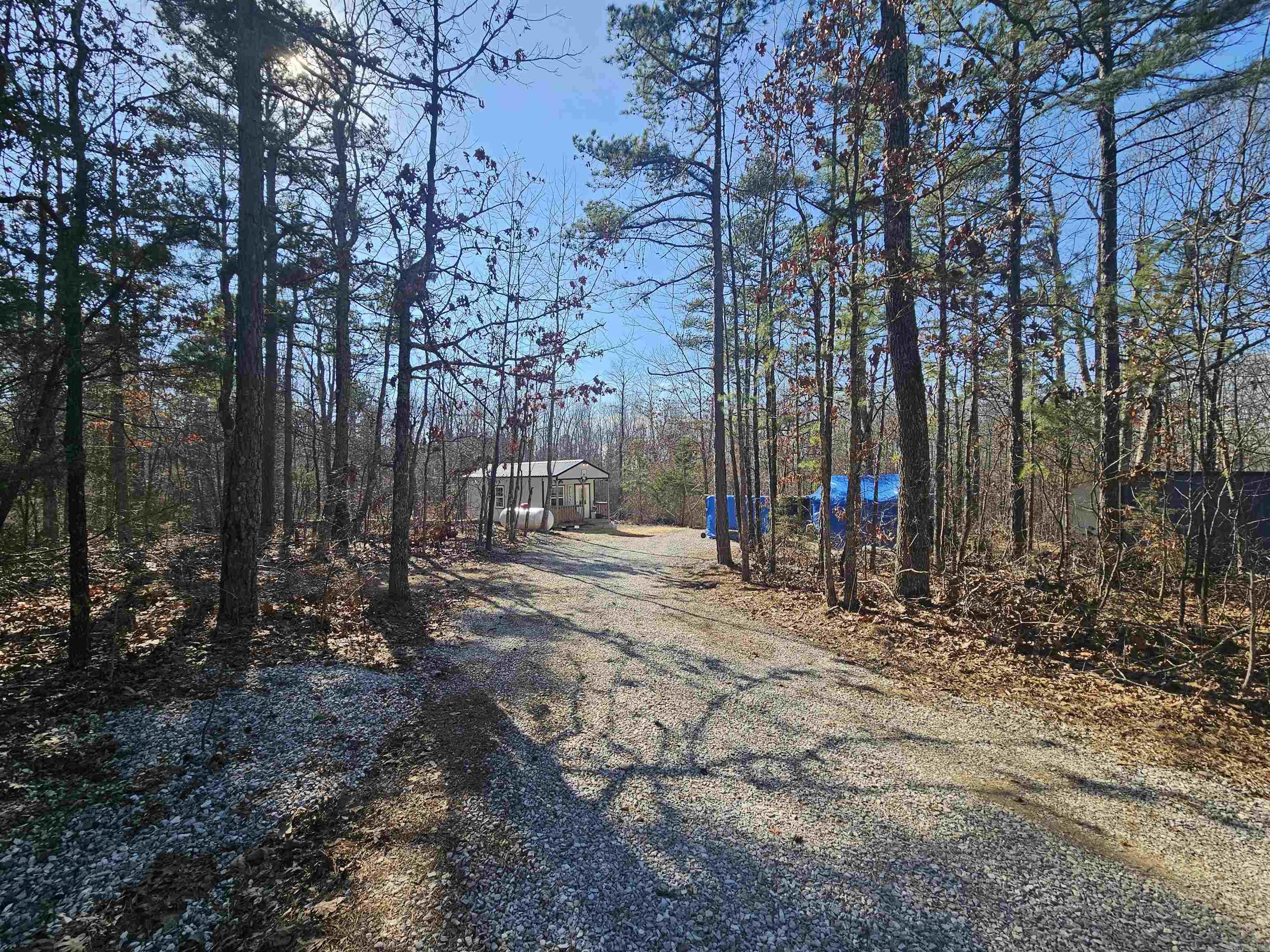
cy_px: 476
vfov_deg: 89.9
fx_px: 477
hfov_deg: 106.2
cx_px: 635
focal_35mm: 13
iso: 50
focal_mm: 2.2
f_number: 2.2
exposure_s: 1/1318
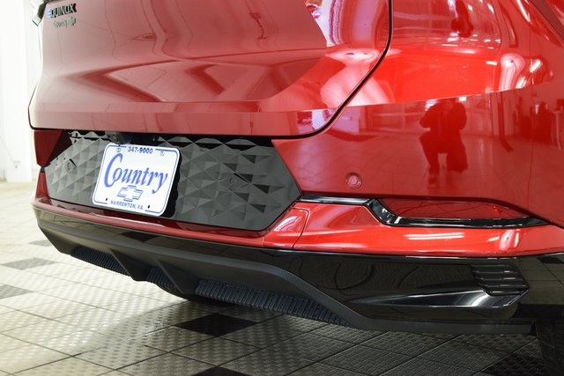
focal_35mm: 54
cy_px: 188
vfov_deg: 25.1
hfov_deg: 36.9
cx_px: 282
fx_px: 846
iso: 1250
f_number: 6.3
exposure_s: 1/15
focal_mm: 36
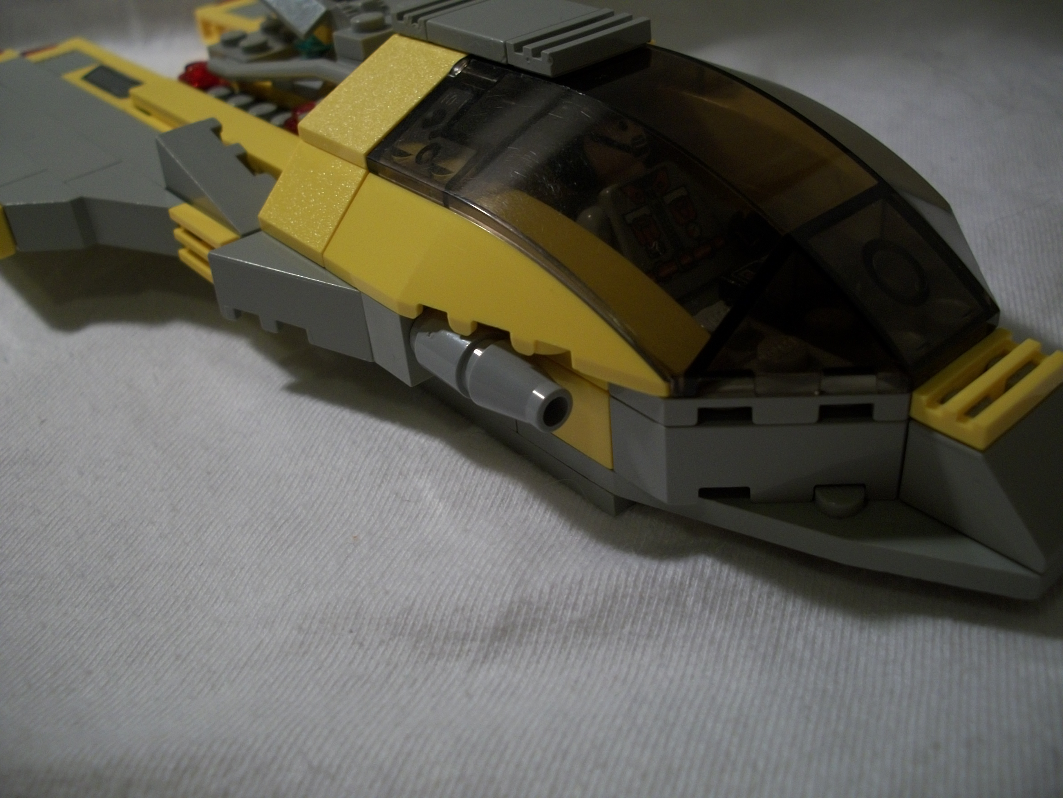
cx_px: 532
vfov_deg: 40.7
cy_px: 399
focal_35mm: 35
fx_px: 1075
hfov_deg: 52.6
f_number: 3.1
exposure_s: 1/30
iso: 121
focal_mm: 6.3
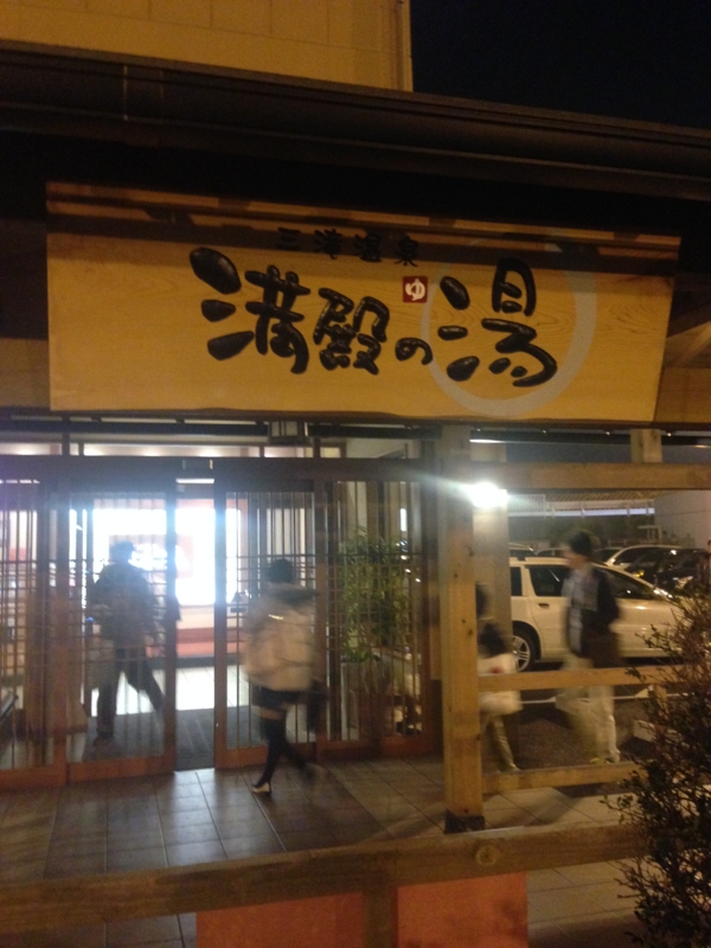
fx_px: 904
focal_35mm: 33
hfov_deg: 42.9
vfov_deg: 55.4
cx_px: 356
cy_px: 474
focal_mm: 4.12
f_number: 2.4
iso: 500
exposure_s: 1/15
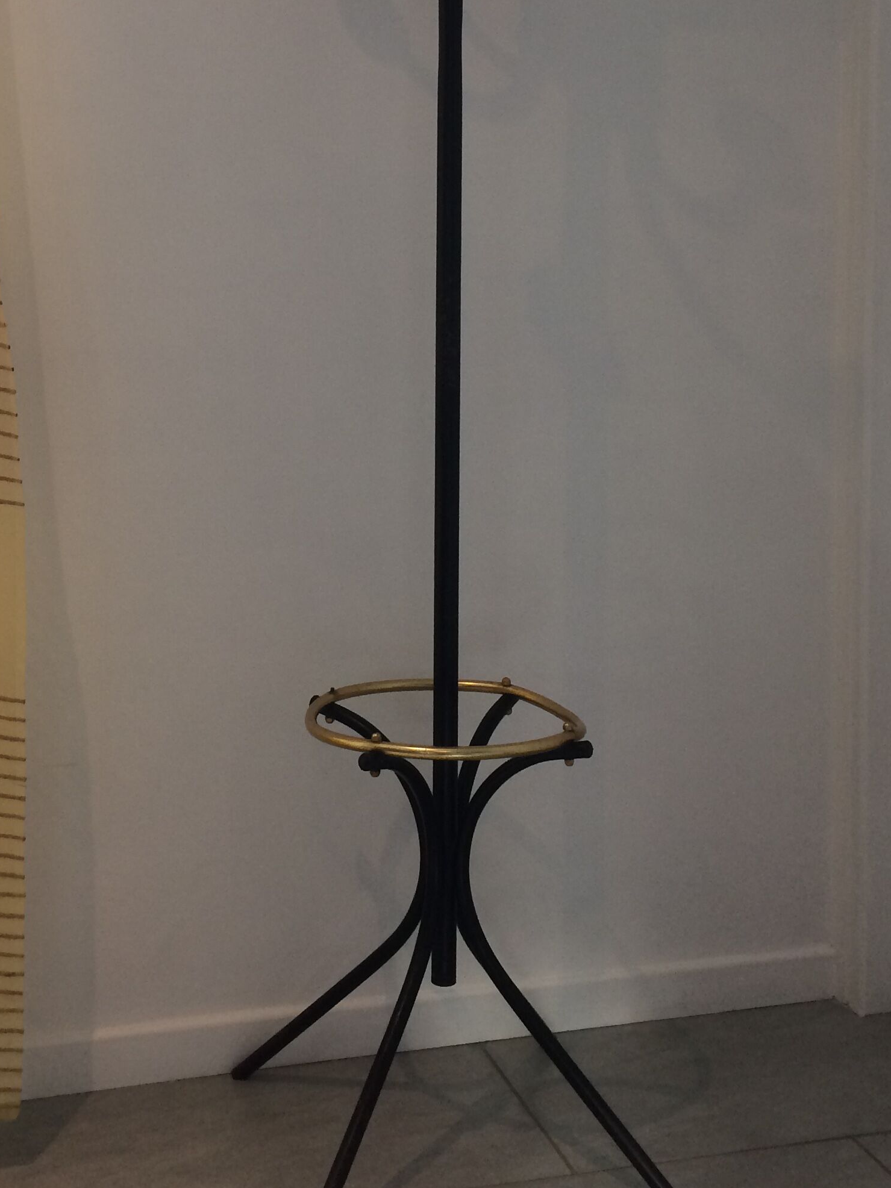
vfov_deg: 38.9
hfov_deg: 30.2
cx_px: 375
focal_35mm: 48
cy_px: 334
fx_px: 1647
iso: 50
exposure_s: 1/33
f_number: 2.2
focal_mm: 4.15
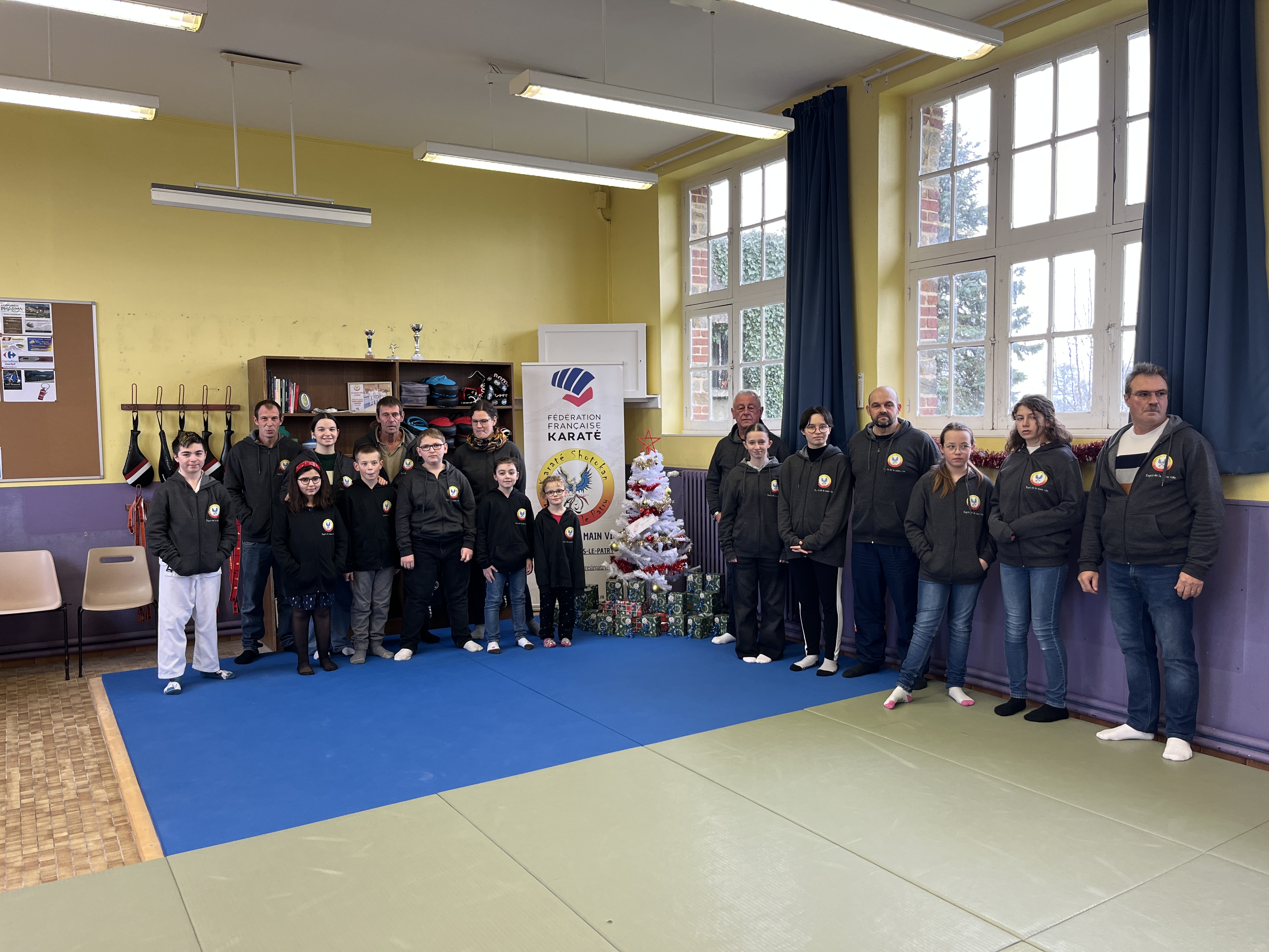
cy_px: 476
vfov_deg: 53.1
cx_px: 634
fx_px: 953
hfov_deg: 67.3
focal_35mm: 26
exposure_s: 1/100
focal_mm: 5.1
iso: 100
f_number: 1.6
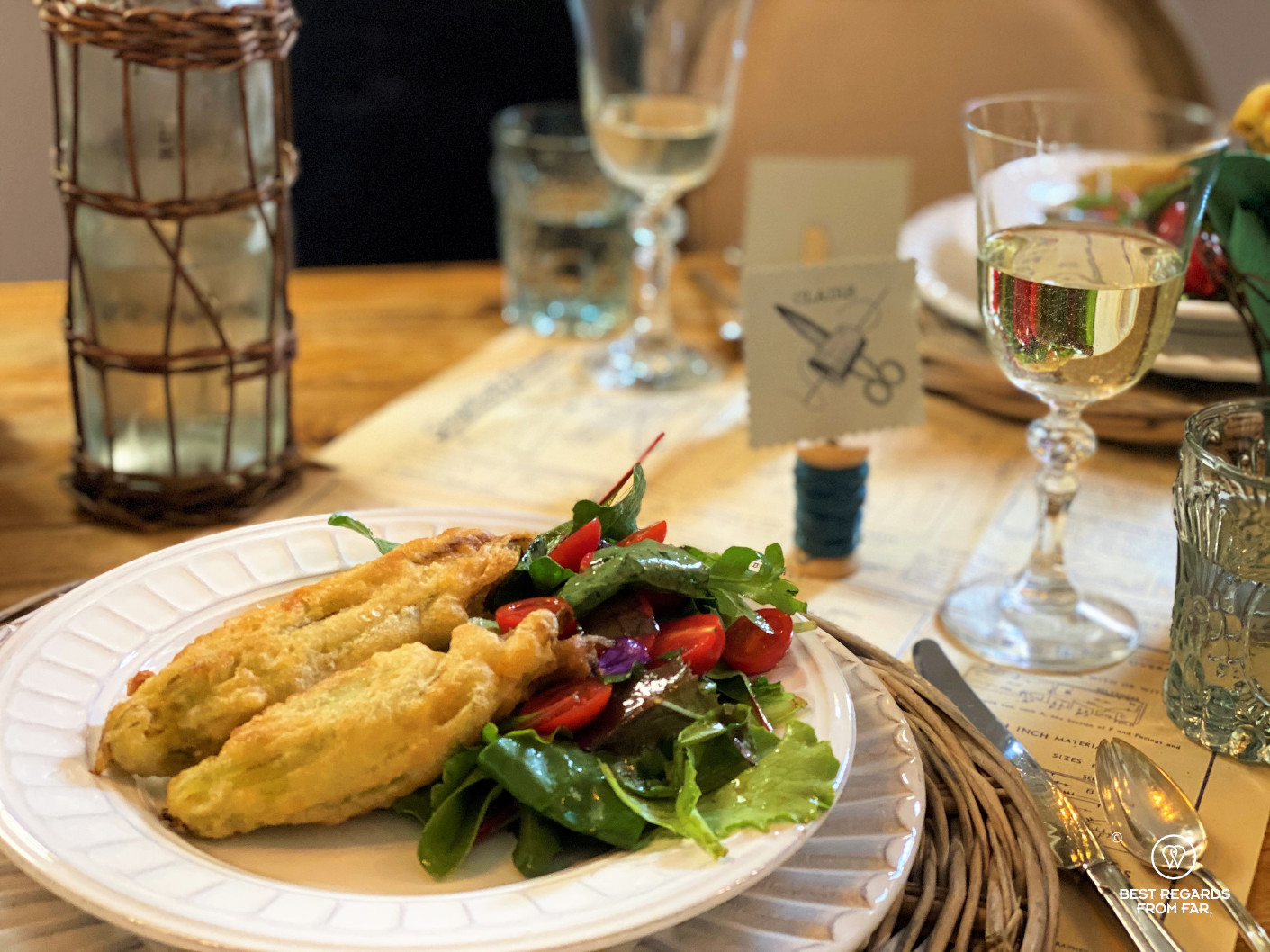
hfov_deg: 36.8
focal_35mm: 52
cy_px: 476
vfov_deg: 28.0
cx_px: 635
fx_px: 1908
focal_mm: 6
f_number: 2
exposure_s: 1/33
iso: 320
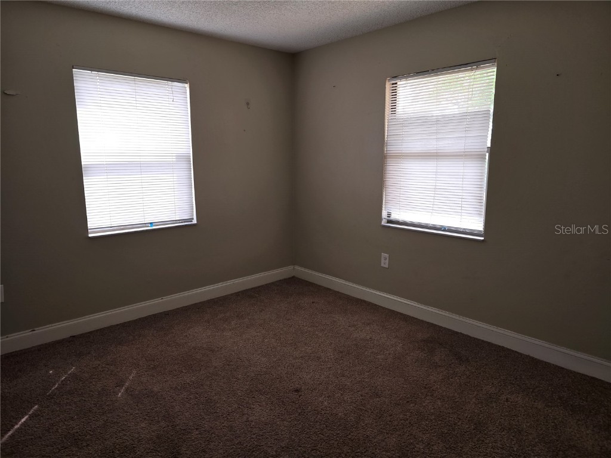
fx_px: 406
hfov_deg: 73.9
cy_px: 229
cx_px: 306
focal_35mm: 23
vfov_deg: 58.9
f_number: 1.7
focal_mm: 6.3
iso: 50
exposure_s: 1/60
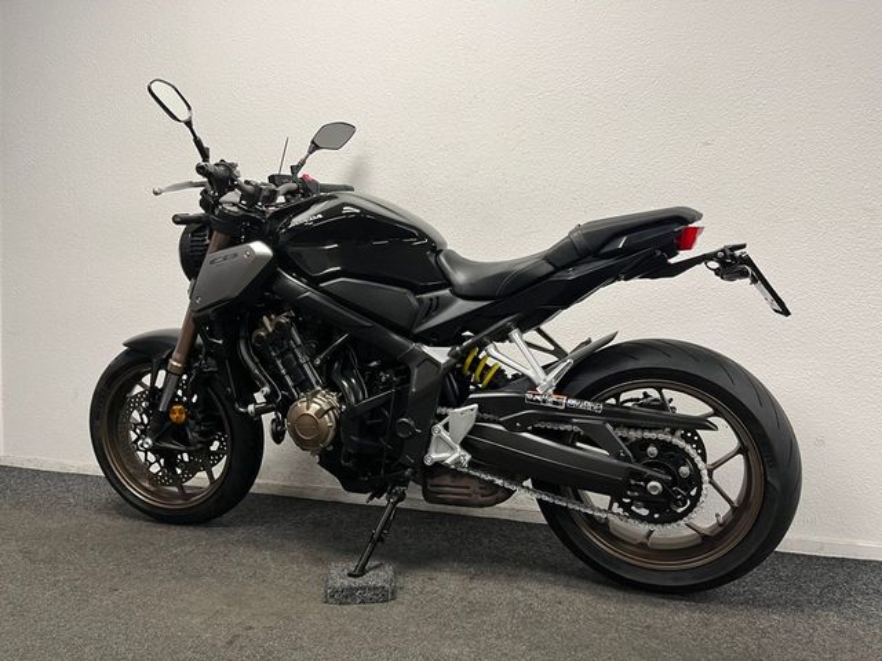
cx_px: 441
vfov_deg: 53.1
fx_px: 662
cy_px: 330
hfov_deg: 67.3
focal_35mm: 26
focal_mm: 5.1
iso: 80
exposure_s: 1/50
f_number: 1.6
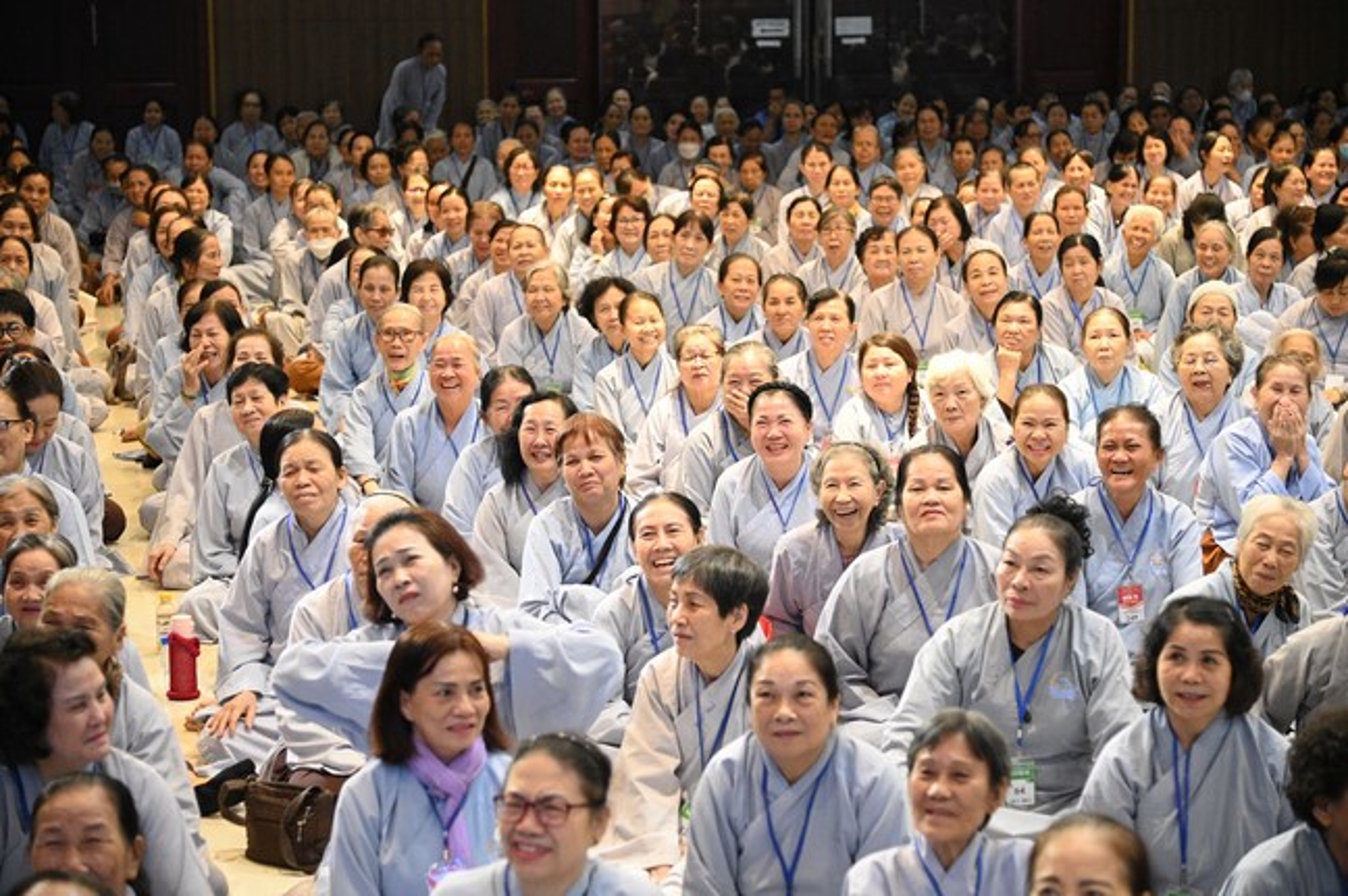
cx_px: 674
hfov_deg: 24.8
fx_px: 3068
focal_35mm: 82
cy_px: 448
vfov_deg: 16.6
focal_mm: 82
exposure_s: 1/250
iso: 10000
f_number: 4
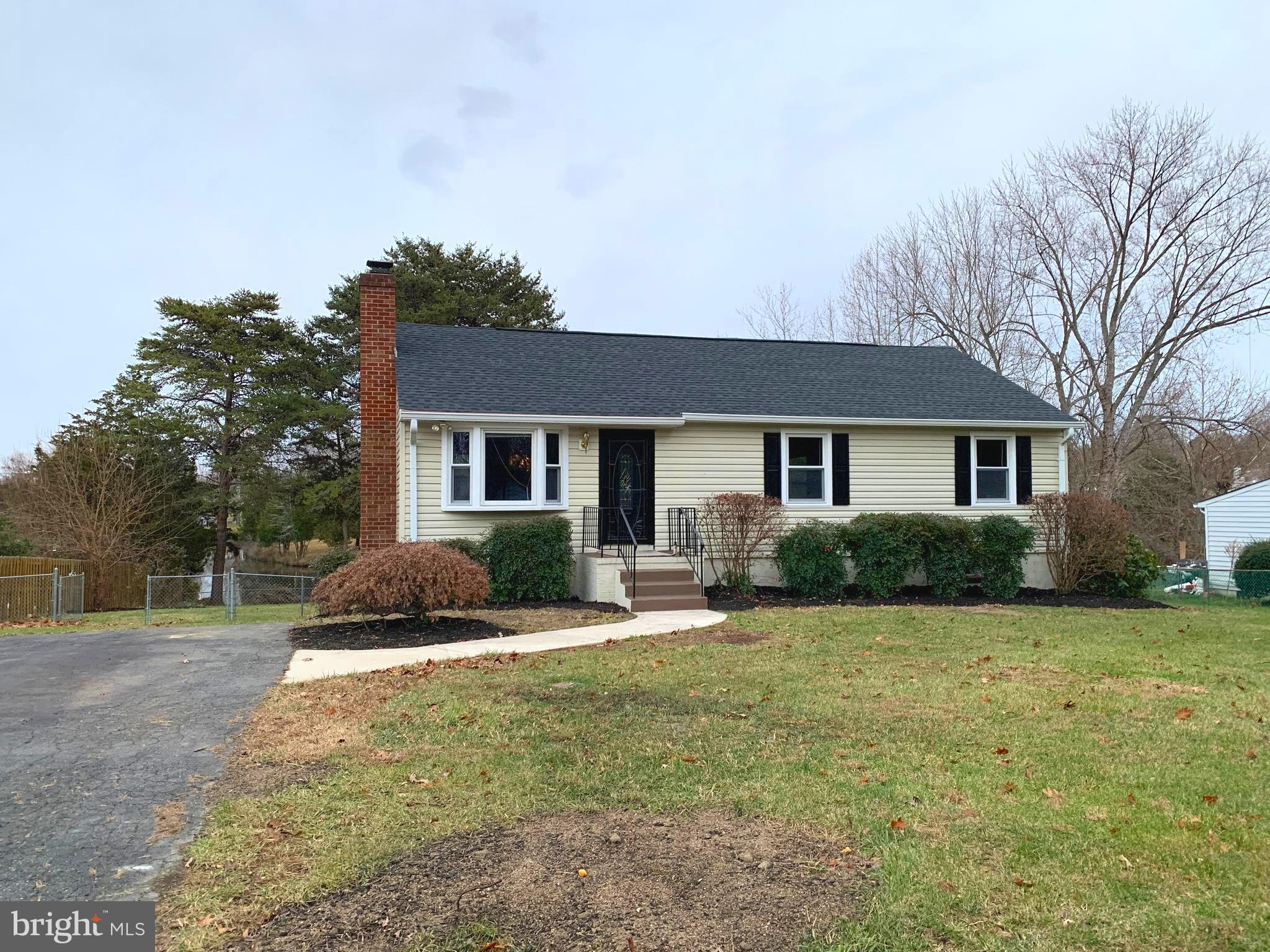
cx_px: 635
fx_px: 954
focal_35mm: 26
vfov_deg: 53.1
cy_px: 476
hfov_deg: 67.3
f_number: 1.8
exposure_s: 1/62
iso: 100
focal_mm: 4.25
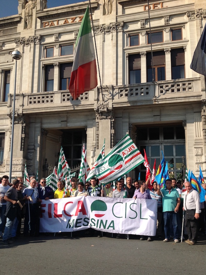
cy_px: 138
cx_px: 103
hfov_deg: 40.6
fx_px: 278
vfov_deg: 52.7
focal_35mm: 35
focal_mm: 4.28
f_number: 2.4
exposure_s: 1/2160
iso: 50
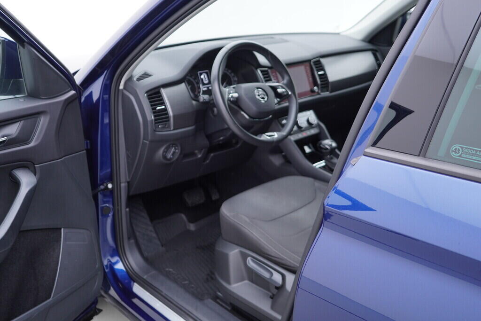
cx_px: 240
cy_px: 160
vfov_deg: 36.9
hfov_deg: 53.1
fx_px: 481
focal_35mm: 36
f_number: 2.8
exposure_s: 1/40
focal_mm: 24
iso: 125
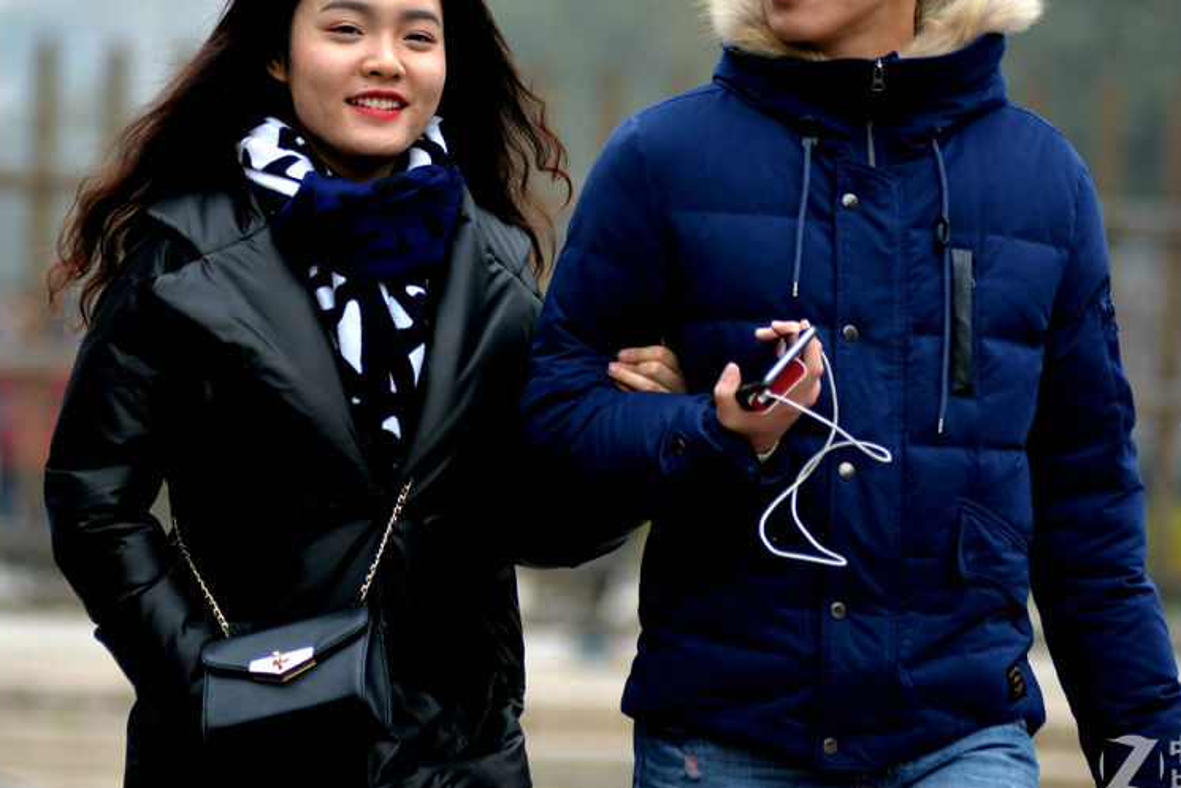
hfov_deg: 9.4
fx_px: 7185
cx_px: 593
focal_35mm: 219
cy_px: 277
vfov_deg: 6.3
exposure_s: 1/640
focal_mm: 155
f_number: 3.2
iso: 360
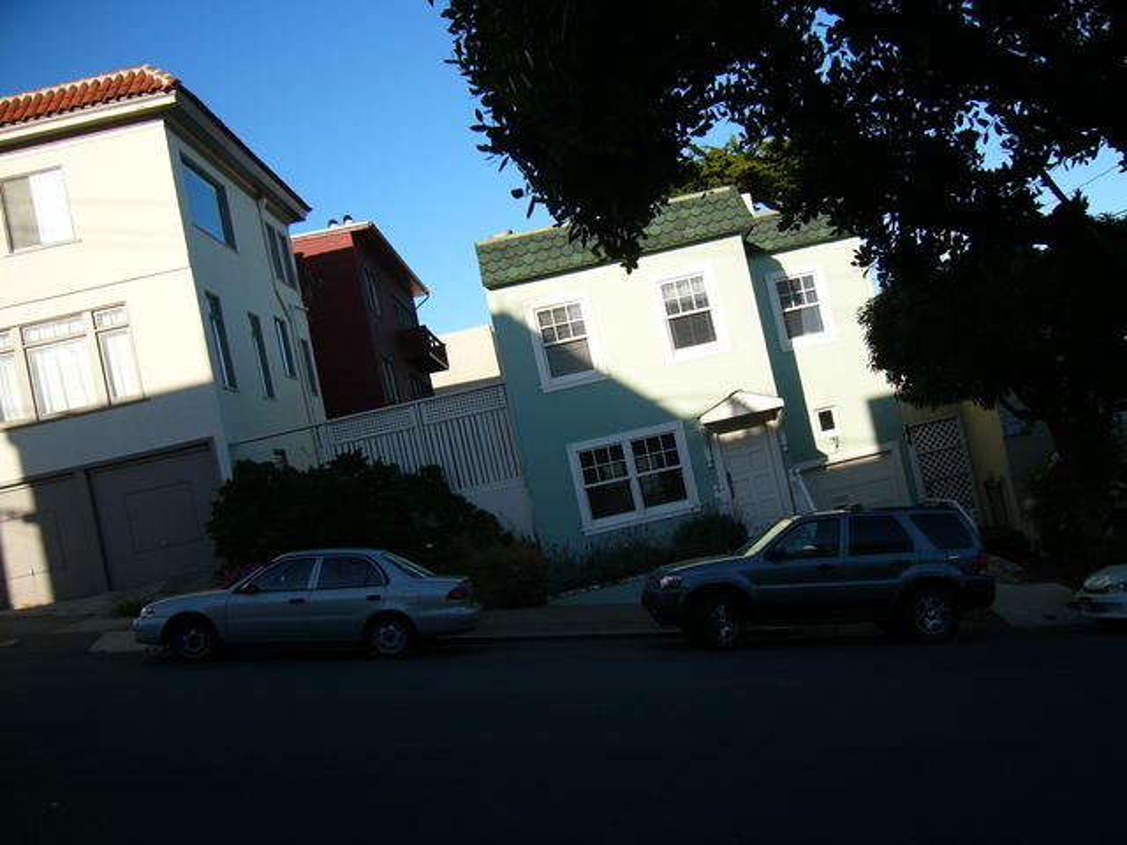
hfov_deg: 52.6
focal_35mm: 35
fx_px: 1140
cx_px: 564
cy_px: 422
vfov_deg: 40.7
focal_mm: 5.8
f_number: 2.8
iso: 50
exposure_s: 1/1000
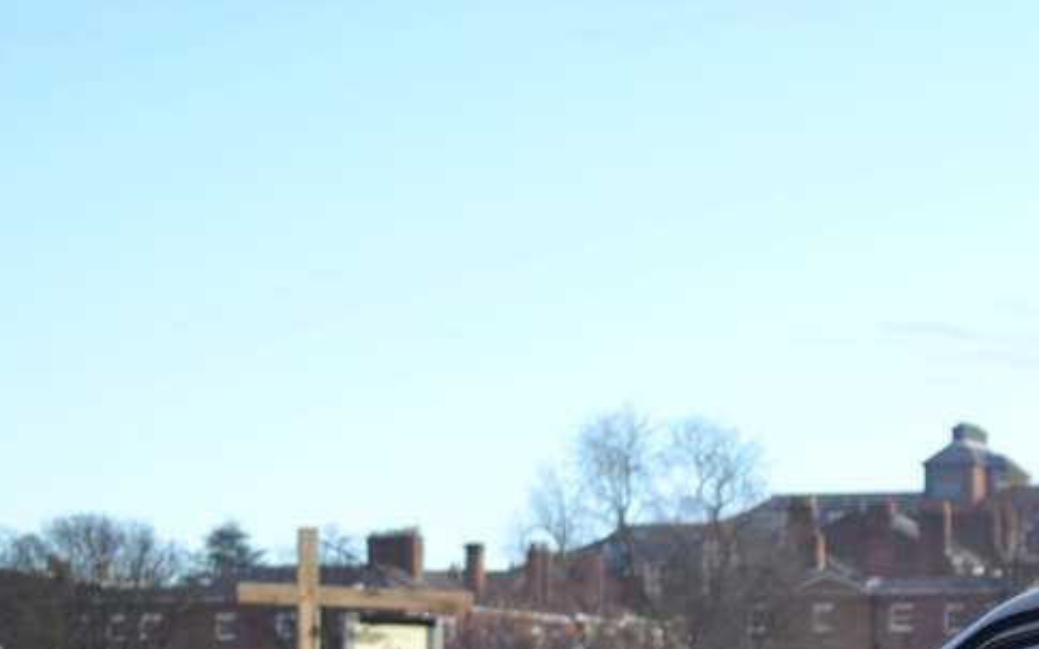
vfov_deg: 6.8
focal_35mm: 189
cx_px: 2022
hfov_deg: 10.3
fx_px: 5351
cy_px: 1081
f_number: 4.5
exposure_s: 1/200
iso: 100
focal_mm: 30
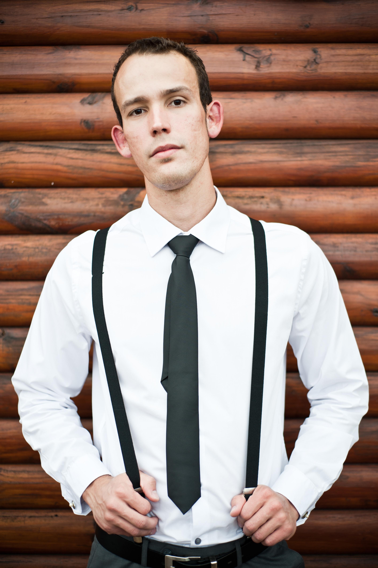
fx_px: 788
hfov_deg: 27.0
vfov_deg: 39.6
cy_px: 284
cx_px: 189
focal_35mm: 50
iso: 200
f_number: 2.2
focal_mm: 50
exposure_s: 1/320
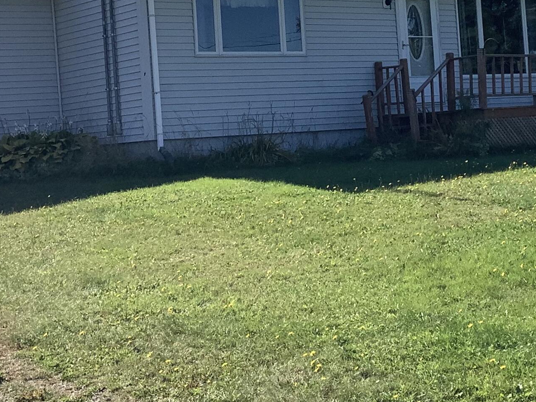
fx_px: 1130
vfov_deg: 19.9
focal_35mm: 73
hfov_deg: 26.6
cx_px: 331
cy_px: 58
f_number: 2.4
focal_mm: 3.3
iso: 25
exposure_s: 1/1314
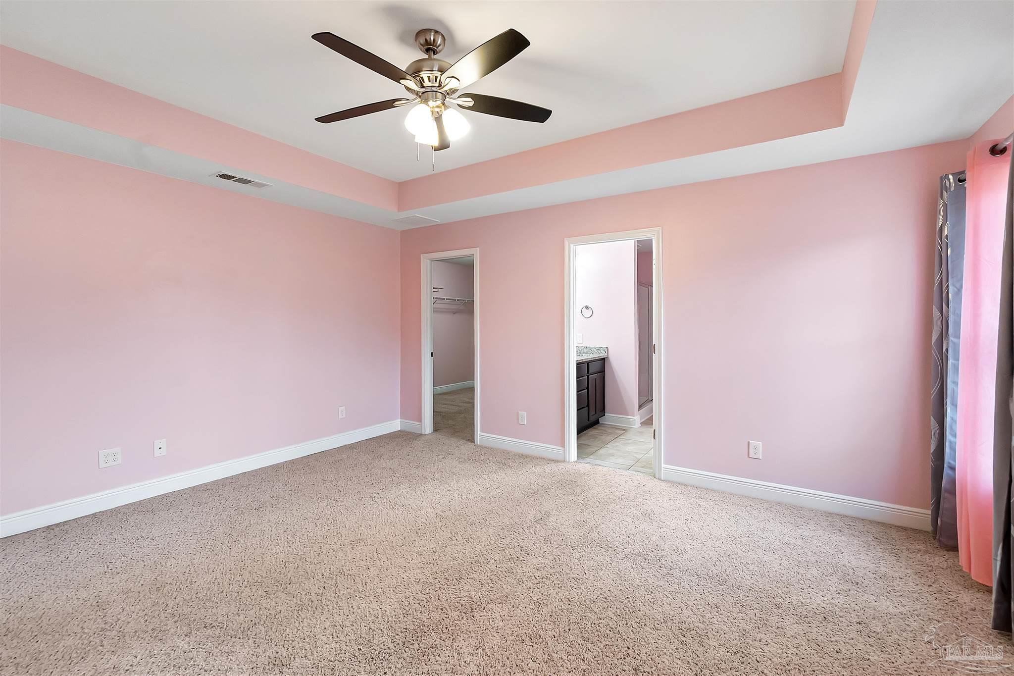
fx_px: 422
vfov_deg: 77.3
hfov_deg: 100.4
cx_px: 507
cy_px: 338
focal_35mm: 15
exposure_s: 1/20
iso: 500
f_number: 9
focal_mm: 10
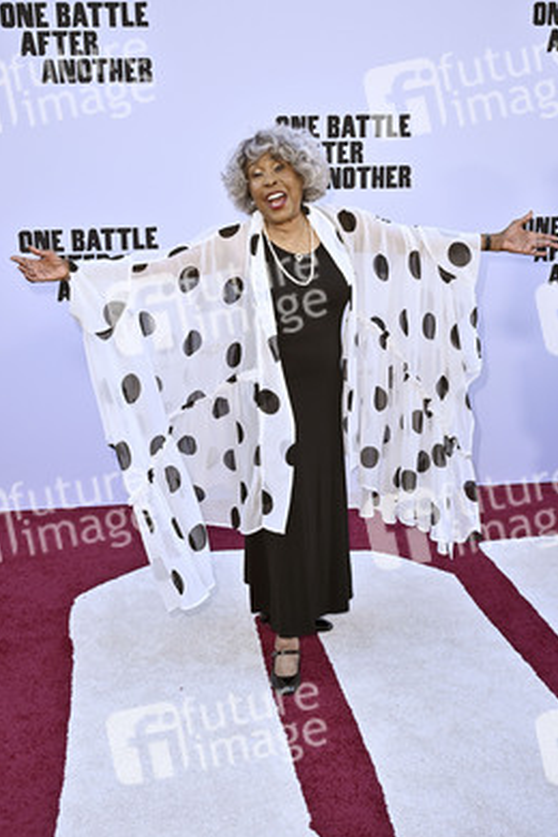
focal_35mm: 40
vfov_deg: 48.5
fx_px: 930
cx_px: 279
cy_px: 412
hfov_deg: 33.4
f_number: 5.6
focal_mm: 39
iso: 800
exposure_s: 1/320
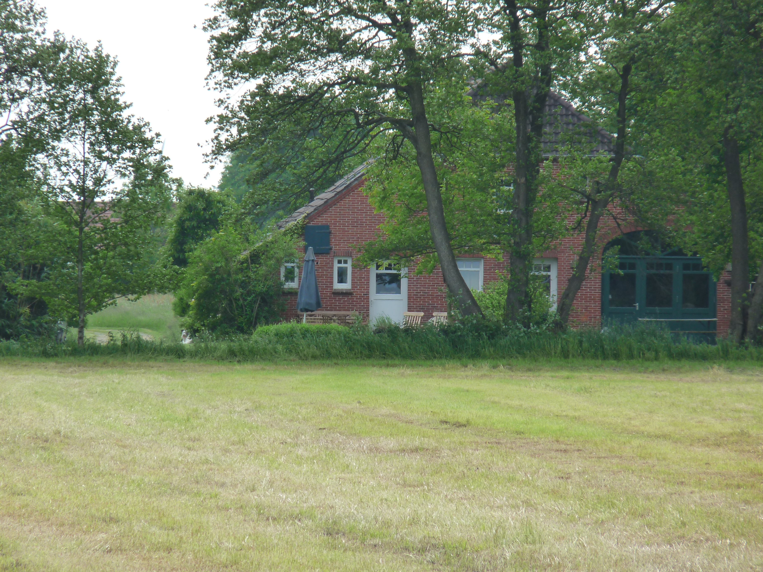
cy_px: 286
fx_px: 9698
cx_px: 382
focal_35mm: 440
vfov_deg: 3.4
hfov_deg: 4.5
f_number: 5.6
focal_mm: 78.2
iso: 160
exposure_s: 1/250
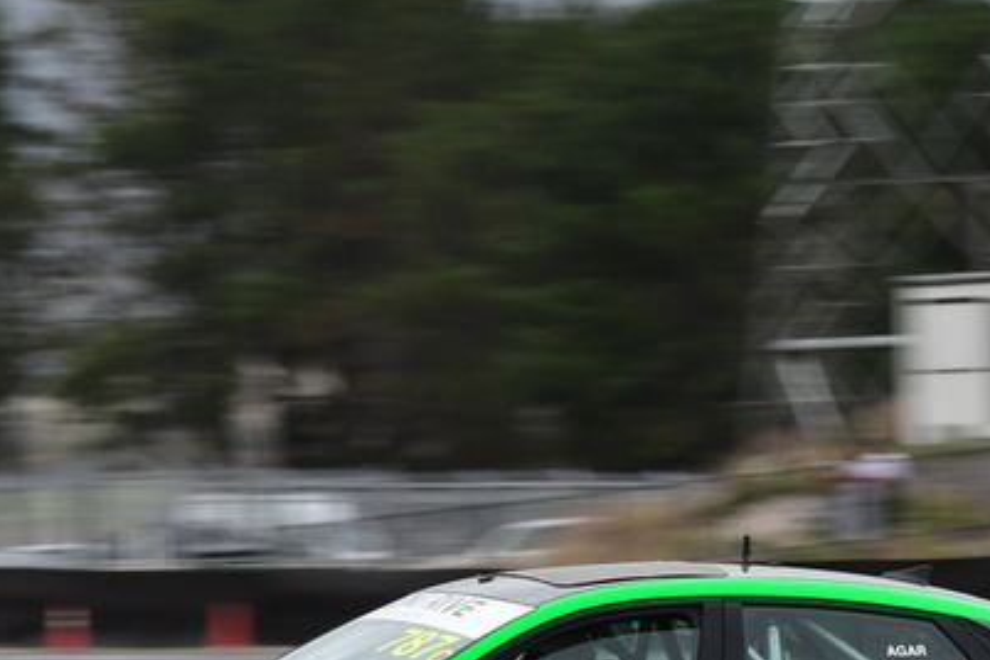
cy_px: 507
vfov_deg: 2.3
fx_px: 16416
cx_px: 658
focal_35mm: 597
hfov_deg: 3.5
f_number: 14
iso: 500
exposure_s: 1/200
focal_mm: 200
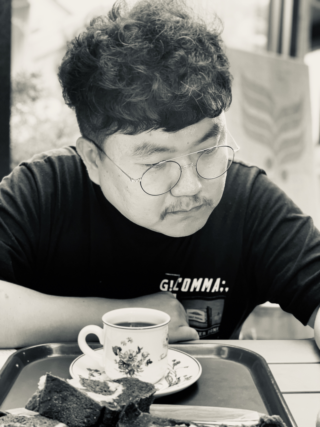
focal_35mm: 52
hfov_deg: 28.0
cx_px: 160
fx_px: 641
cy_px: 214
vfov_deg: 36.8
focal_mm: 6
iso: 125
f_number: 2.4
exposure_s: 1/119
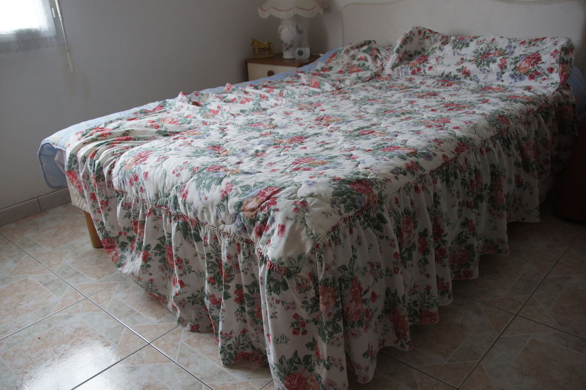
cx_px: 293
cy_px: 195
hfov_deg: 61.9
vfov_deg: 43.6
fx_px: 488
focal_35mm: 30
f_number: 3.5
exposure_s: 1/40
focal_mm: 20
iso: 400
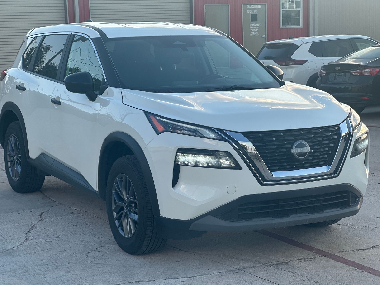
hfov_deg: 25.3
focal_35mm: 77
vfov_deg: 19.1
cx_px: 190
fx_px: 845
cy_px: 142
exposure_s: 1/123
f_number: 2.8
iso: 20
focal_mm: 9
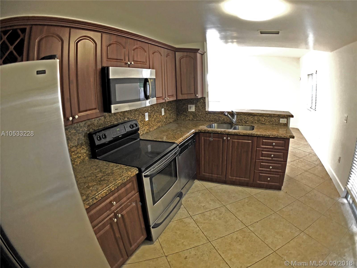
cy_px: 134
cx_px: 178
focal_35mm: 28
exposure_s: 1/15
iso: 40
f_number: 1.8
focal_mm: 4
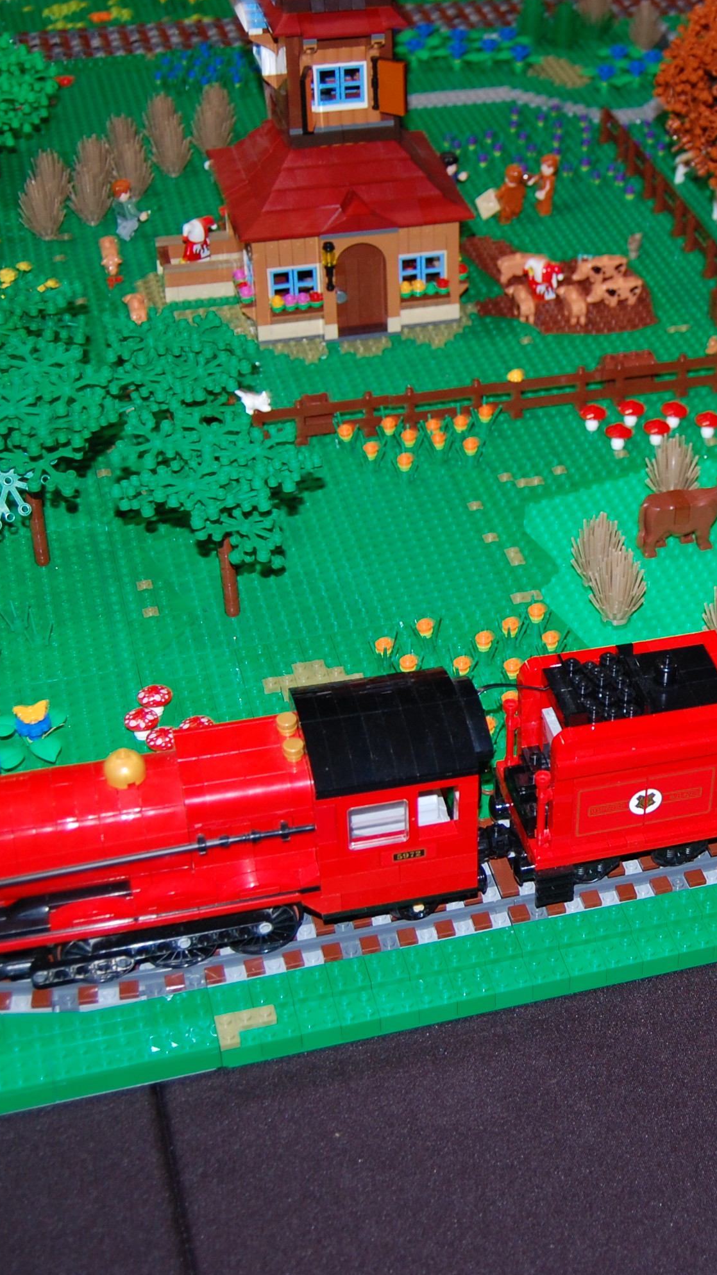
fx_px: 1927
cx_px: 637
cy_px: 639
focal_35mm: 57
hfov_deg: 20.7
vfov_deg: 36.6
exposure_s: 1/60
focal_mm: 24
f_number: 4
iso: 400
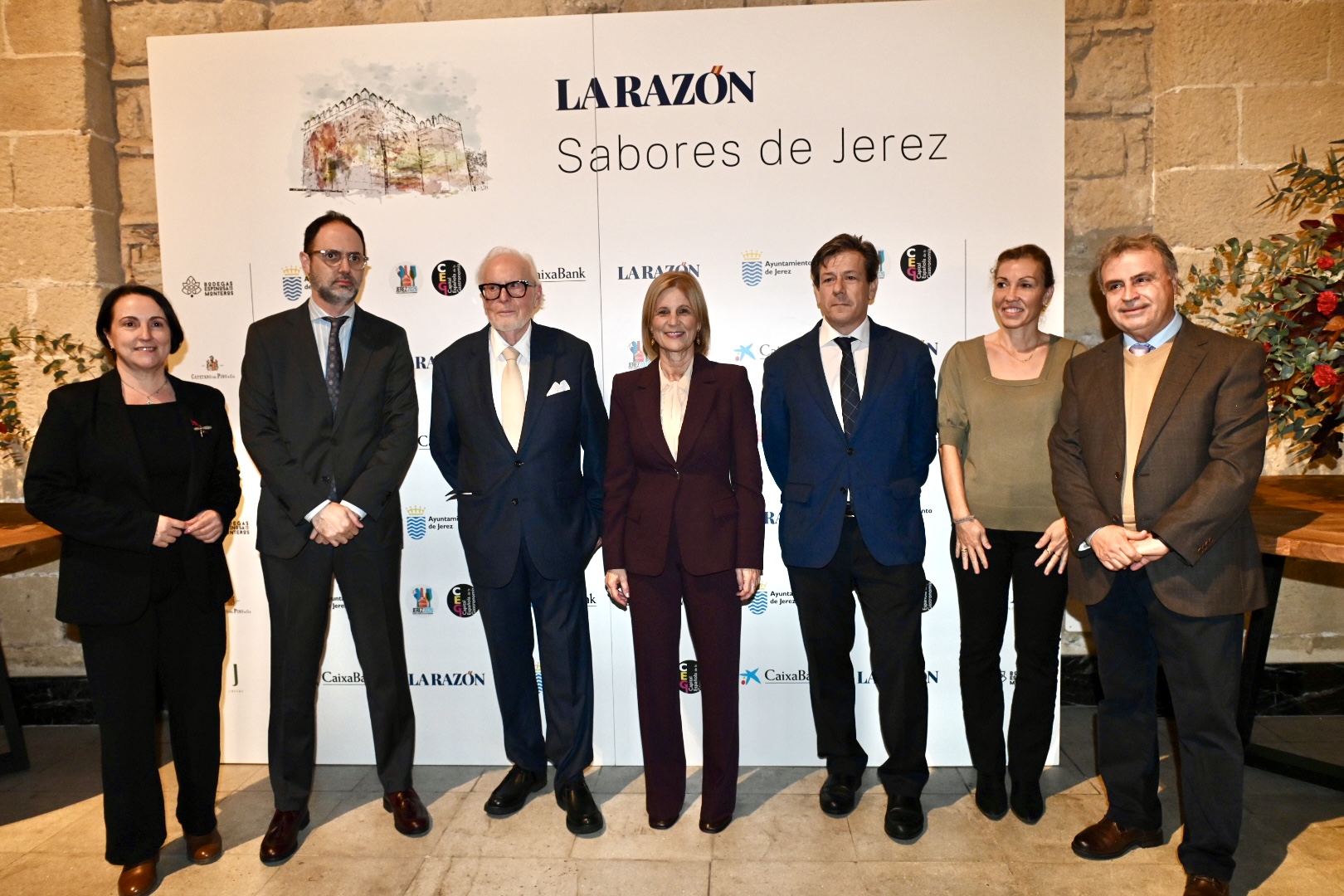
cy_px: 448
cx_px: 672
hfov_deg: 73.7
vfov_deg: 53.1
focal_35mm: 24
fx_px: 896
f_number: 5.6
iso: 2500
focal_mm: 24
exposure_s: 1/60
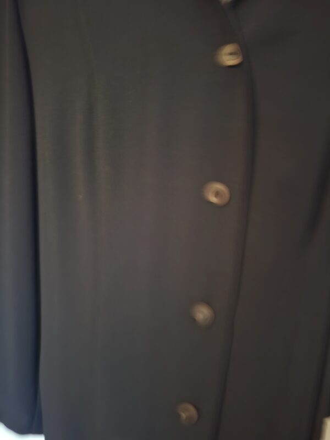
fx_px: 292
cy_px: 220
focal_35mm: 23
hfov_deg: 58.9
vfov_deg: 73.9
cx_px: 165
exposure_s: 1/8
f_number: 1.8
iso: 1250
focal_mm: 5.54
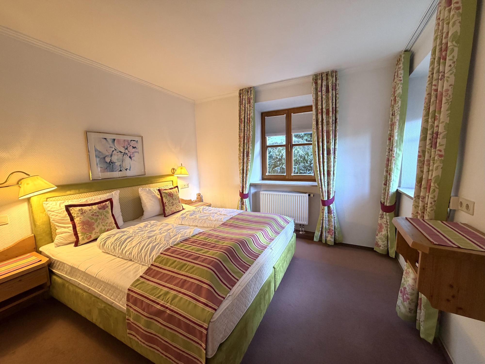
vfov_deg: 85.7
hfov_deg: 102.1
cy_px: 182
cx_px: 242
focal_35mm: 14
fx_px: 196
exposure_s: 1/50
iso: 200
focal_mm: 2.22
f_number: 2.2
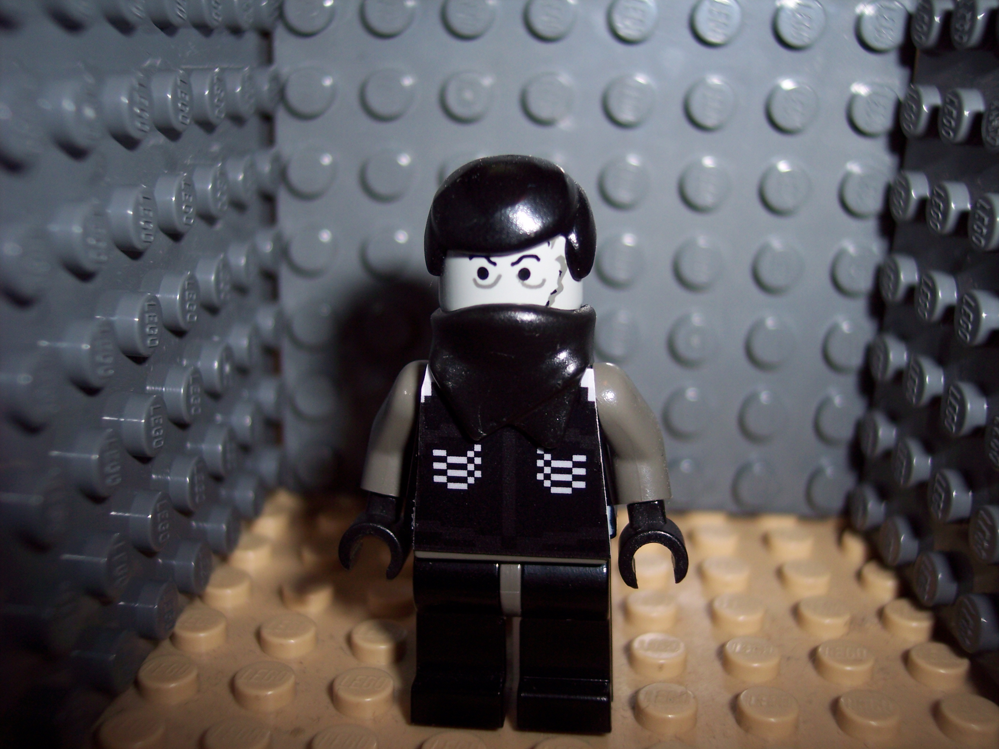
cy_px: 374
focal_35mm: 39
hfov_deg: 47.9
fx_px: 1126
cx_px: 500
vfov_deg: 36.8
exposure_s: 1/60
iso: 100
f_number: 2.8
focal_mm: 8
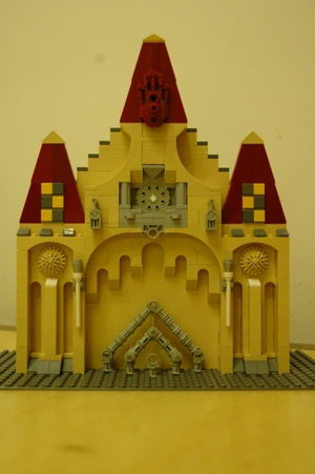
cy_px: 237
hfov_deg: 29.8
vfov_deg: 43.6
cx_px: 158
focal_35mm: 45
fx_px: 591
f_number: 4
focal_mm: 30
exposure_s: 1/15
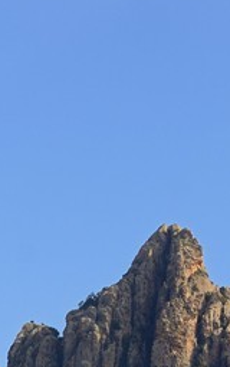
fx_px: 3830
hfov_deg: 3.3
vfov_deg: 5.4
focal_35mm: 383
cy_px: 753
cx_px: 983
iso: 200
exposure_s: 1/500
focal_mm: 60
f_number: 7.1
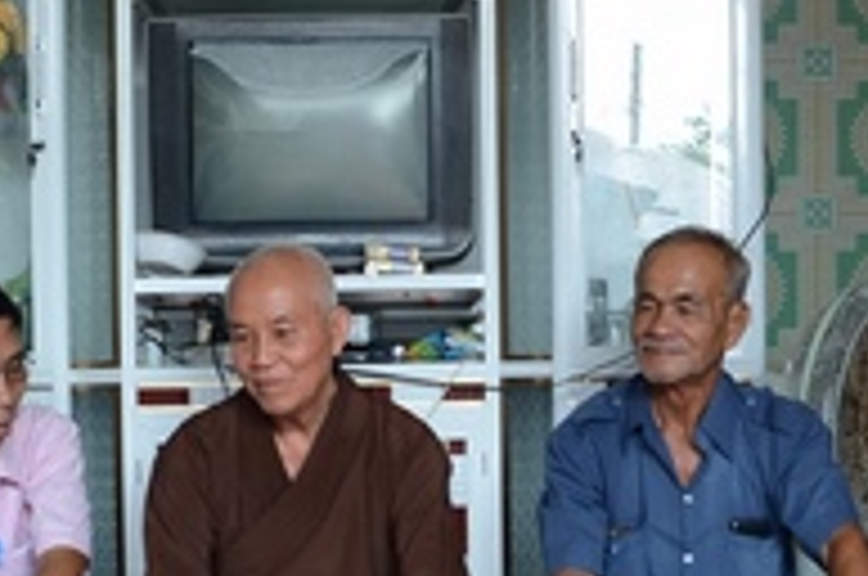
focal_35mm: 91
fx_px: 2190
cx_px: 441
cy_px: 520
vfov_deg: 14.8
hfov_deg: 22.4
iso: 250
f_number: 3.5
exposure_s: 1/60
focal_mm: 18
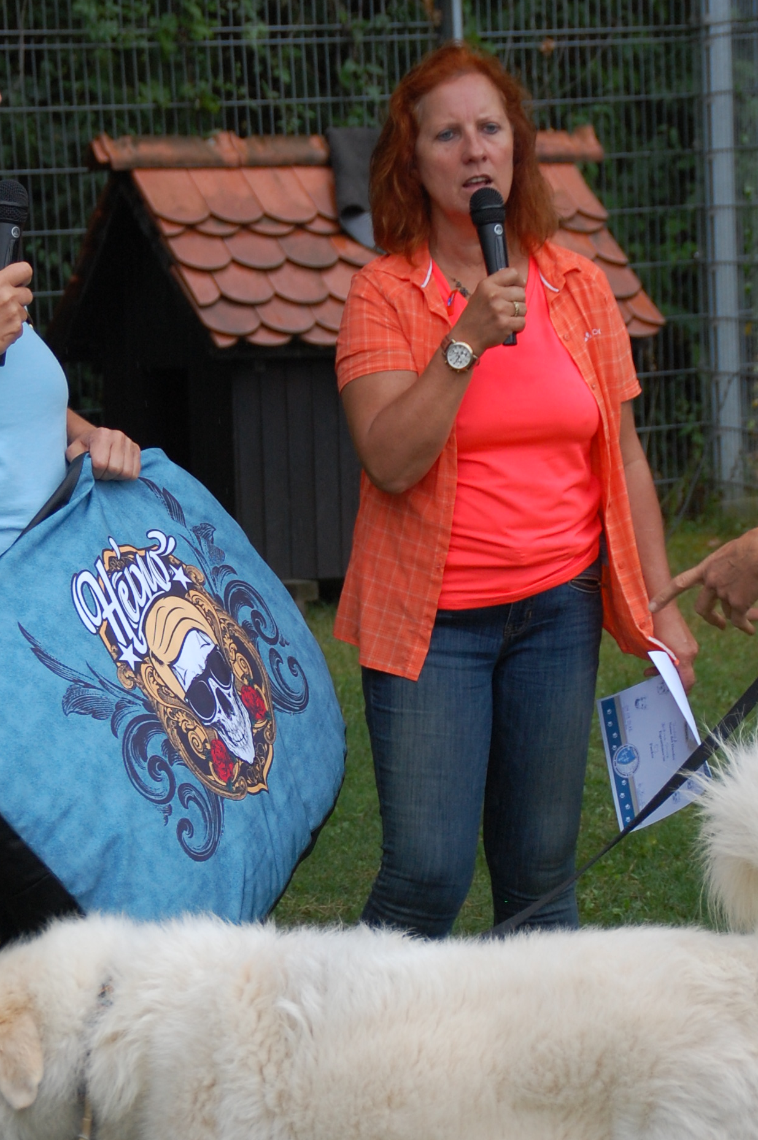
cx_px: 298
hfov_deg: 10.1
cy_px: 730
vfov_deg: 15.1
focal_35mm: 136
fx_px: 4304
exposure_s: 1/500
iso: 400
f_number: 5.6
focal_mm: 56
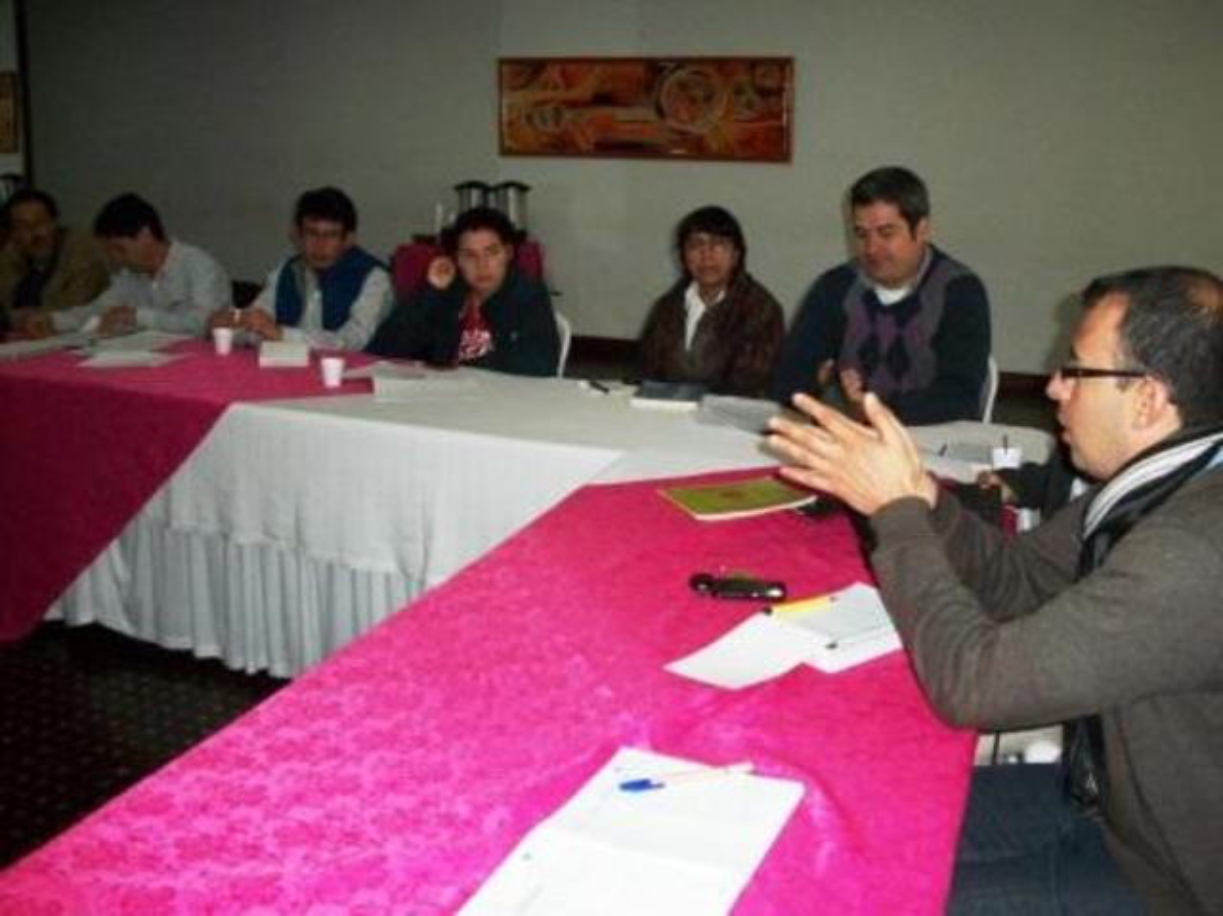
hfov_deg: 52.7
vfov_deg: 40.6
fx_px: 1236
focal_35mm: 35
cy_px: 458
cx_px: 612
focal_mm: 6.3
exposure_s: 1/125
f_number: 3.1
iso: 400
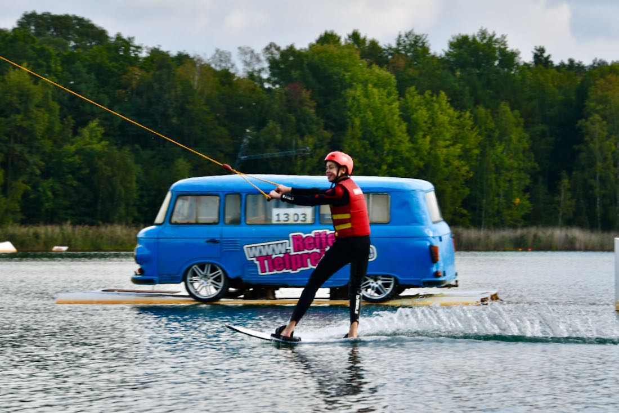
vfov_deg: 9.2
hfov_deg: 13.7
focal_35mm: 150
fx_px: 2580
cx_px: 310
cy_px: 206
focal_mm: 100
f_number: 8
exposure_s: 1/250
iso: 100
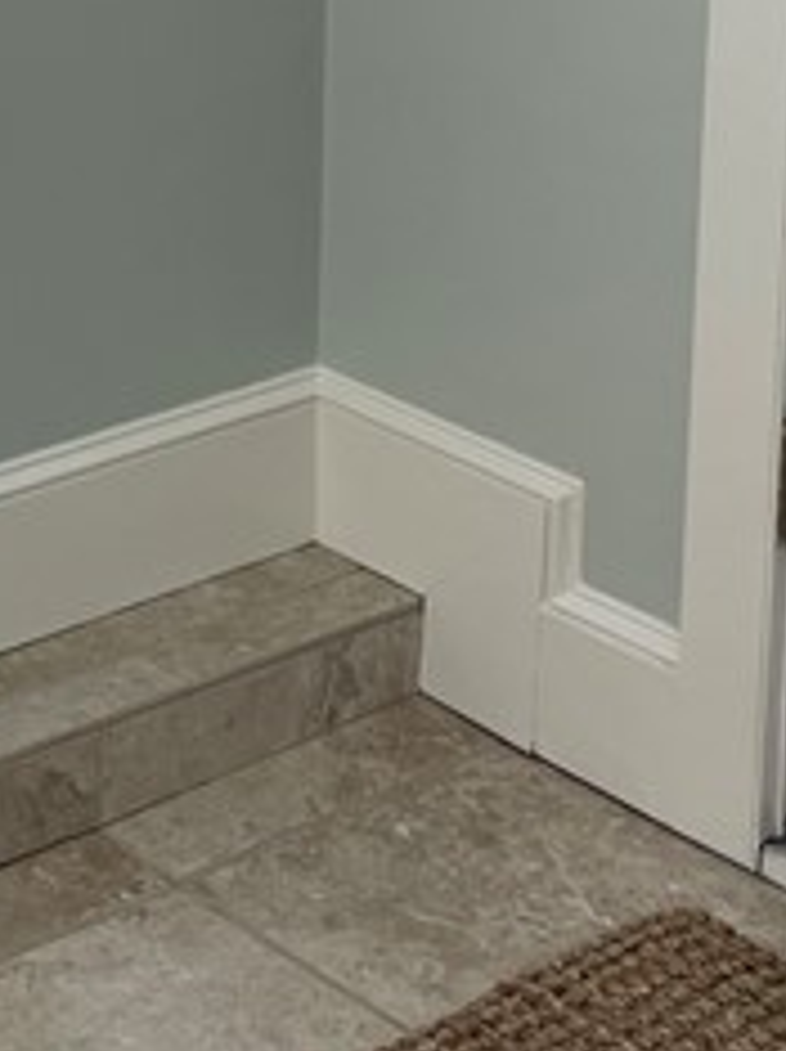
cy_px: -157
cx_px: -130
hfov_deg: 12.7
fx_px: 3458
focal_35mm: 114
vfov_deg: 16.7
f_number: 1.6
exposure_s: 1/121
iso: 32
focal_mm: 4.2
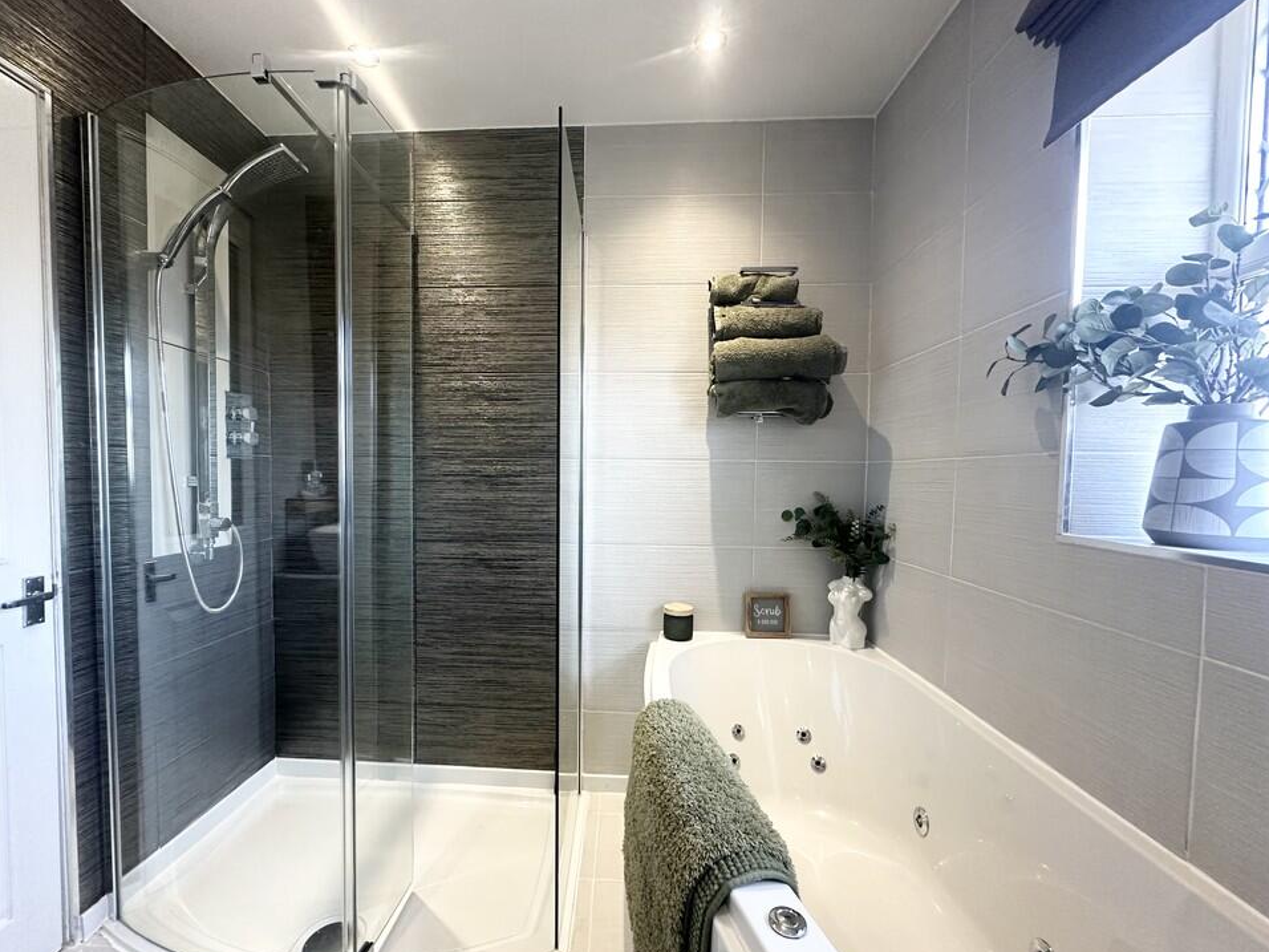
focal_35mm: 15
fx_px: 550
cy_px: 502
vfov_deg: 81.7
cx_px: 592
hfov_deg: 98.0
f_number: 2.2
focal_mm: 2.22
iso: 250
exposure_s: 1/100
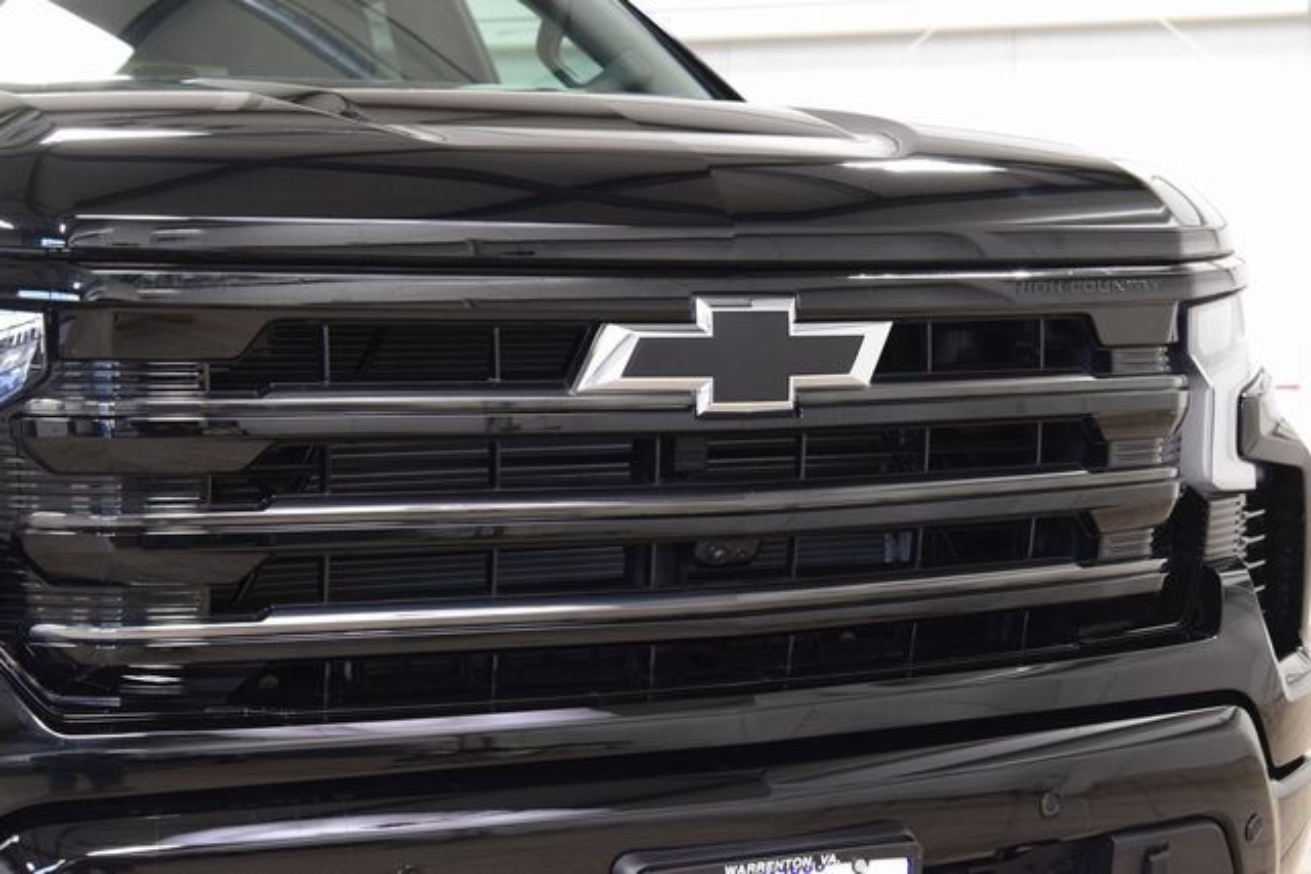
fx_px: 2459
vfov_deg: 20.2
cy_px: 437
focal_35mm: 68
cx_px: 656
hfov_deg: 29.9
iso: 1400
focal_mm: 45
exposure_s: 1/15
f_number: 6.3
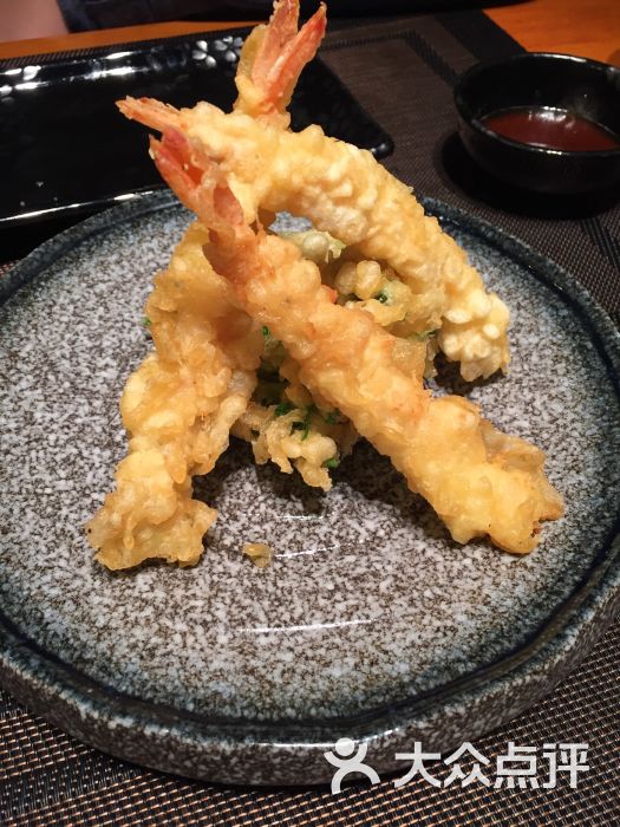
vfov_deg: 61.7
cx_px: 310
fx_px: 693
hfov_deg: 48.2
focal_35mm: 29
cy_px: 414
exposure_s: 1/33
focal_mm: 4.15
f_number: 2.2
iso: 50
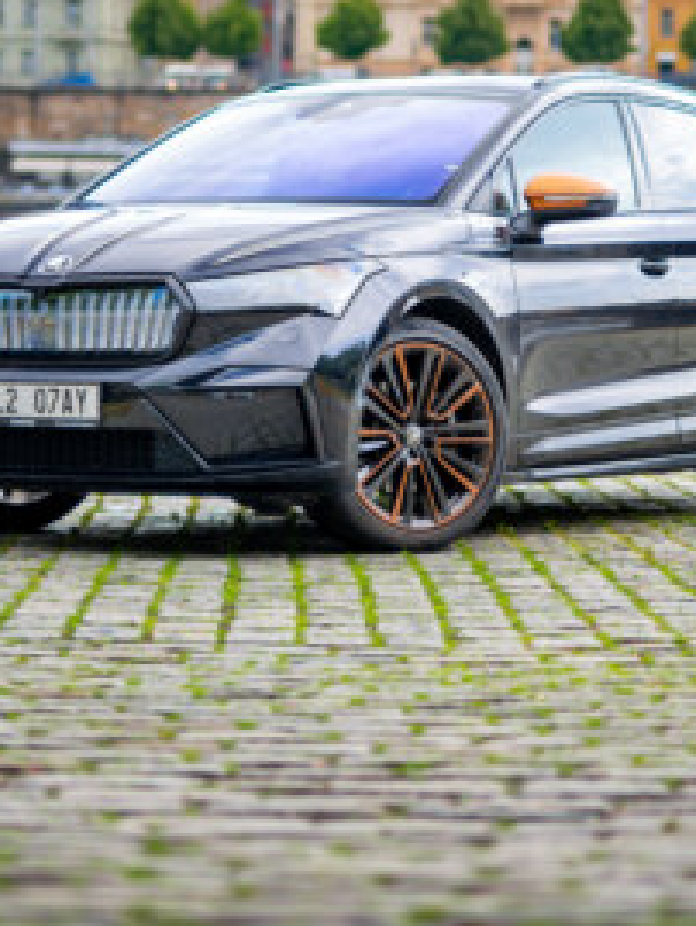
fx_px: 3670
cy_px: 244
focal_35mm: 137
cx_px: 324
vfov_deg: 14.3
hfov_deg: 10.8
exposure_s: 1/640
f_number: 1.4
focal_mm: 50
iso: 40
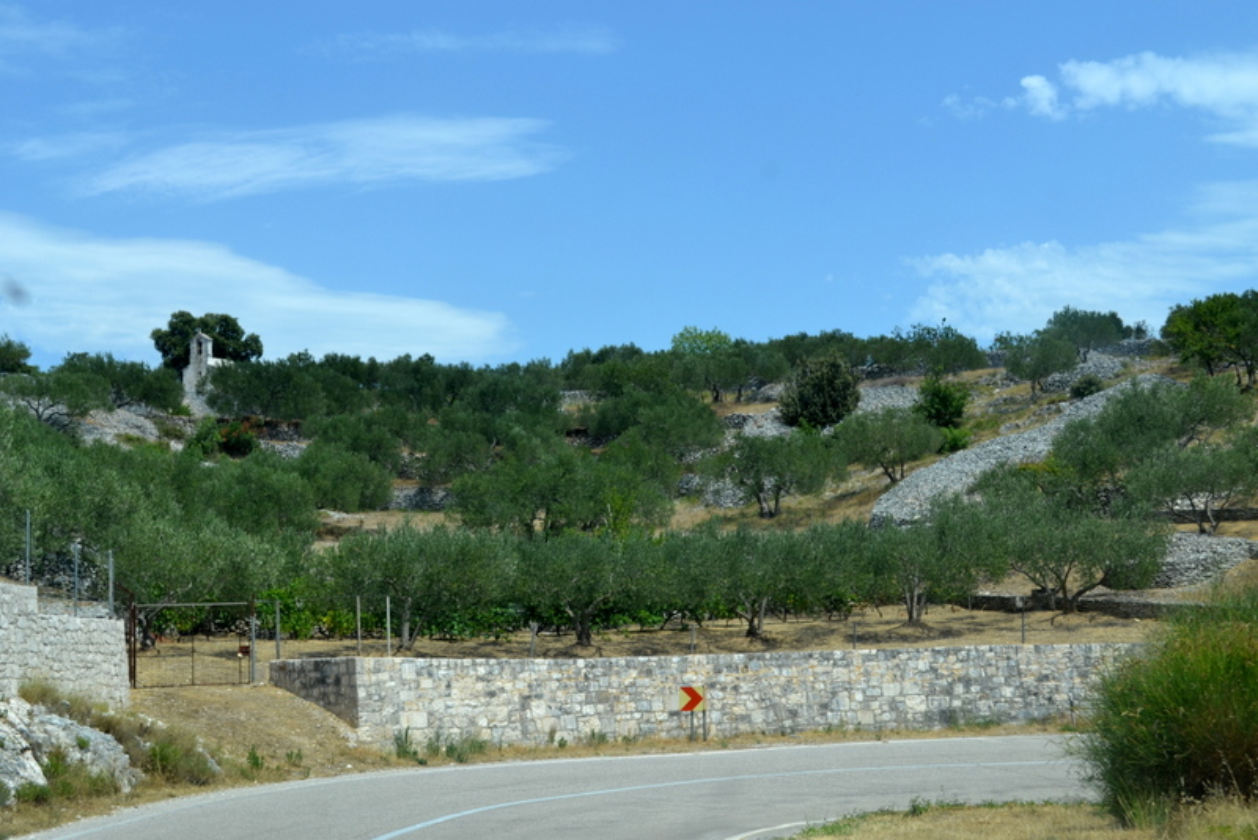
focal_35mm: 48
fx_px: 1678
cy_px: 420
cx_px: 629
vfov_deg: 28.1
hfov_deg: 41.1
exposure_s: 1/200
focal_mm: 32
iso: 100
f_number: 7.1
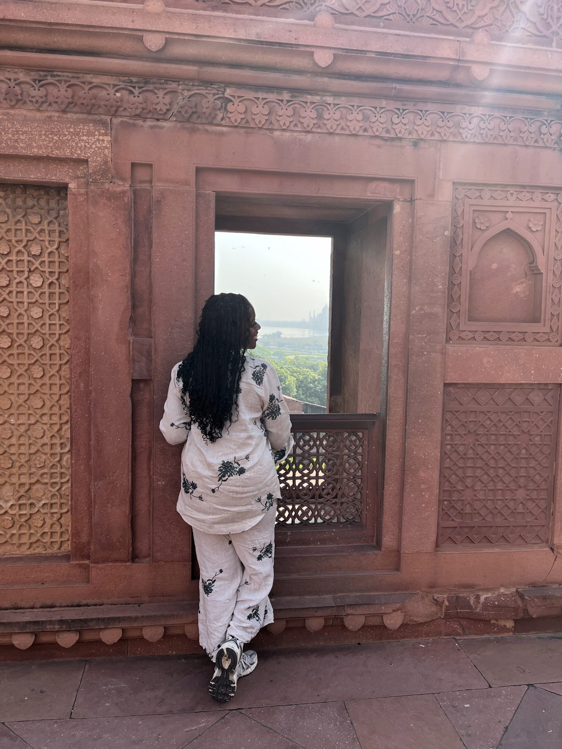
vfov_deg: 67.3
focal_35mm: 26
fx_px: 563
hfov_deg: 53.1
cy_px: 374
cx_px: 281
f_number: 1.6
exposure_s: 1/983
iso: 50
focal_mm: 5.1
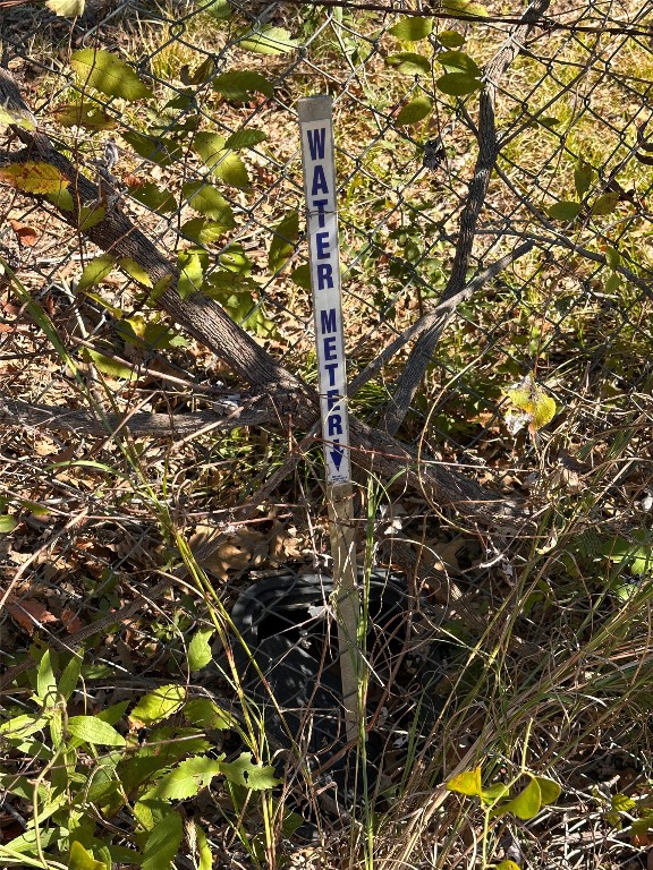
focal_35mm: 48
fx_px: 1207
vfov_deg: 39.7
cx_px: 326
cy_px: 435
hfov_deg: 30.3
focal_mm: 6.86
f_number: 1.8
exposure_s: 1/1000
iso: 64
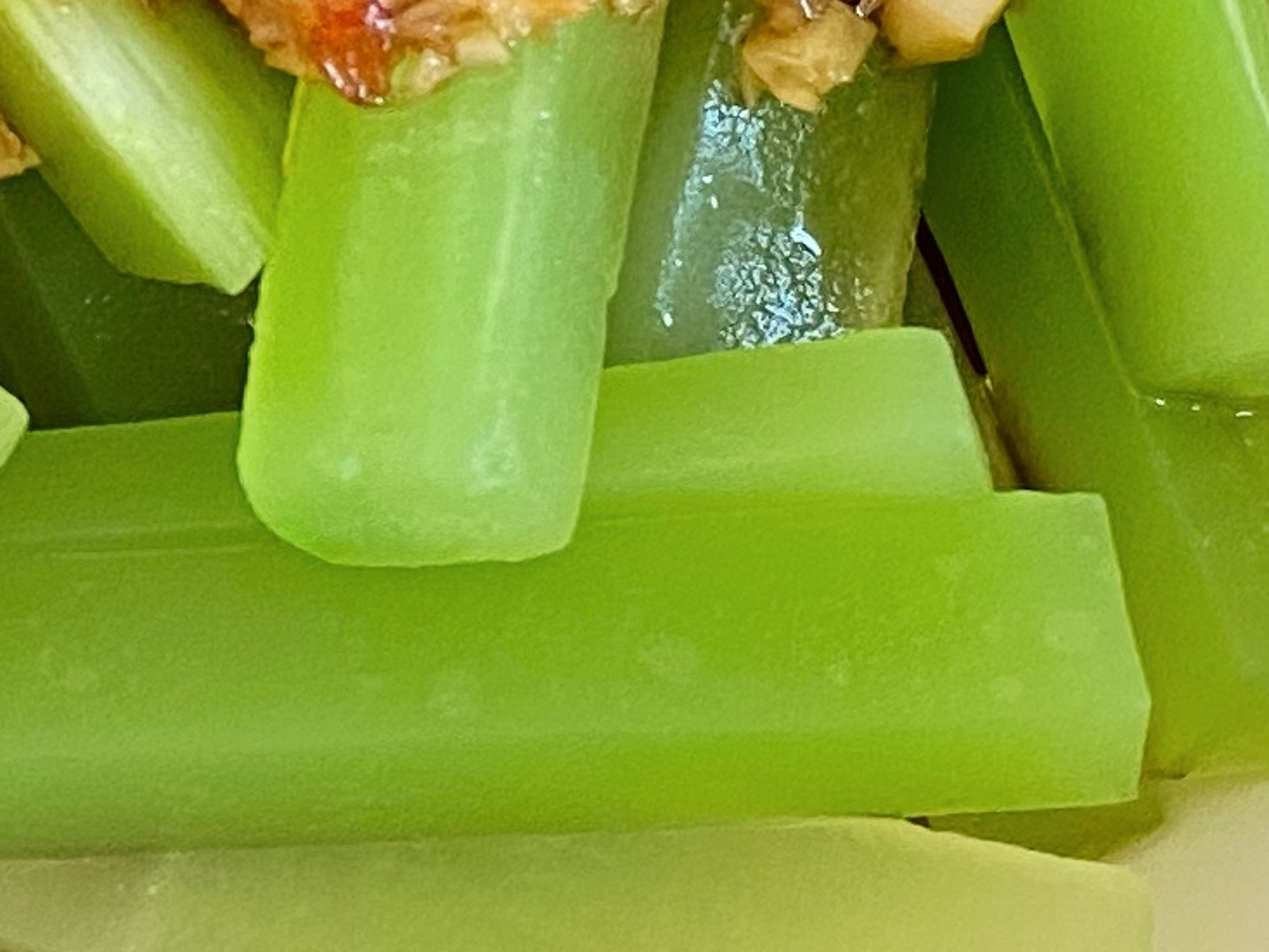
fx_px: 5243
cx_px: -412
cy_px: -363
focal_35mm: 143
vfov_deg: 10.1
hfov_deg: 13.3
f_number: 1.8
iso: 200
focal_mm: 4.25
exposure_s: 1/60
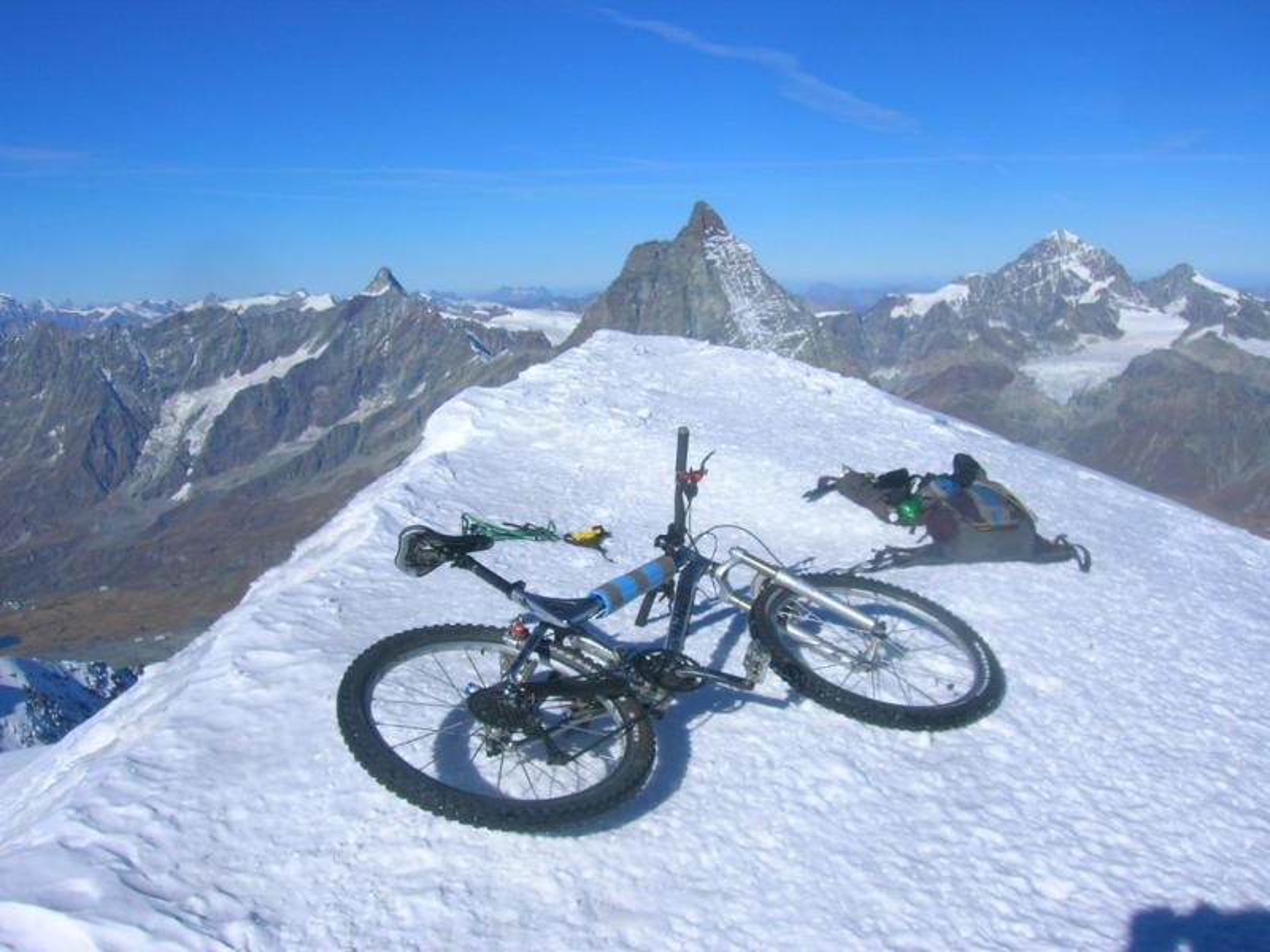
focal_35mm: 35
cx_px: 635
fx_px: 1284
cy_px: 476
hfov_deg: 52.6
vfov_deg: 40.7
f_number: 4.9
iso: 50
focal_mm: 5.8
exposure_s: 1/1037
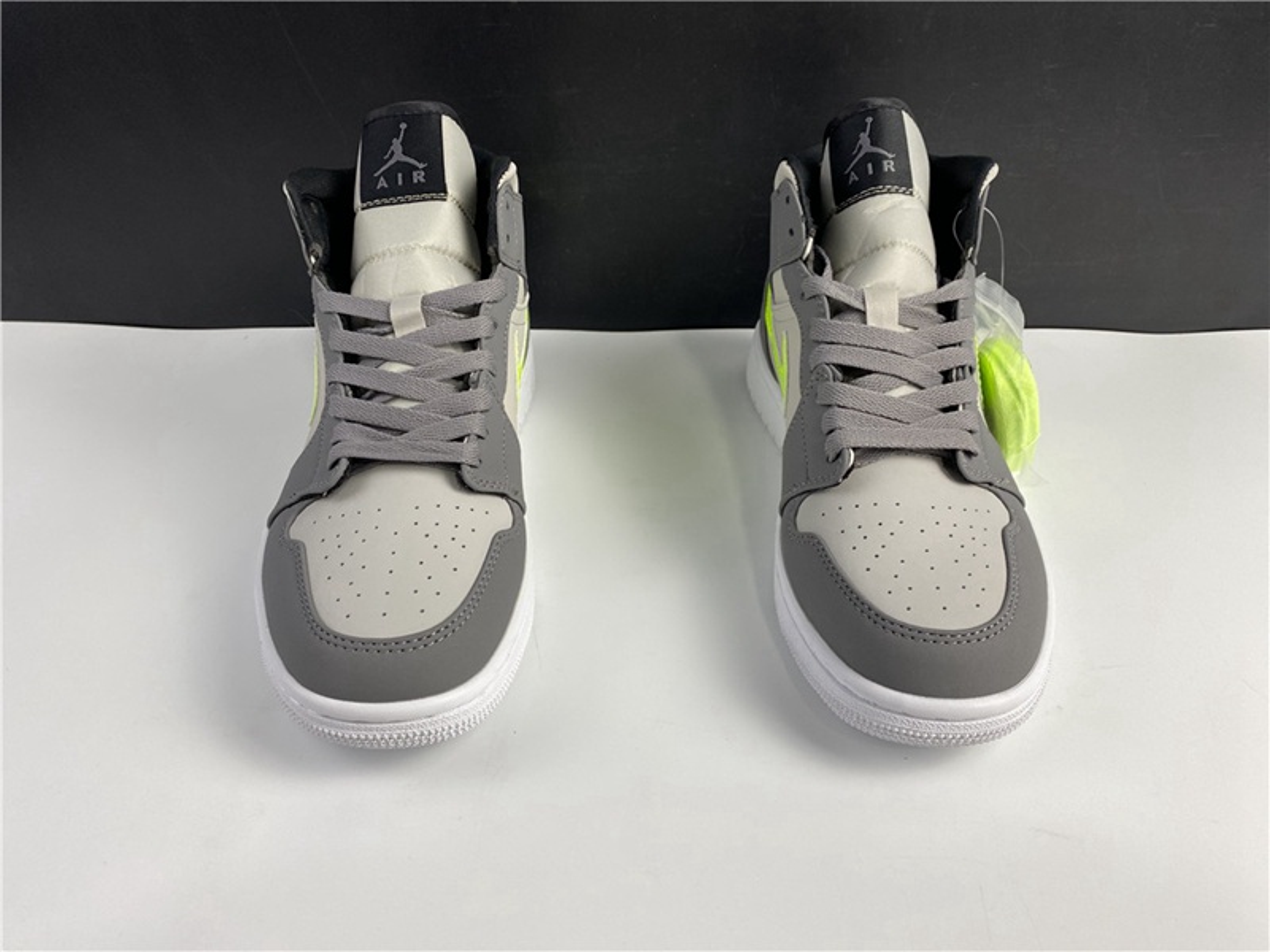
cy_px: 476
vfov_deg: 53.1
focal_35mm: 26
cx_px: 635
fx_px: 954
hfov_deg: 67.3
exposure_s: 1/100
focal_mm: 4.25
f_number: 1.8
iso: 50
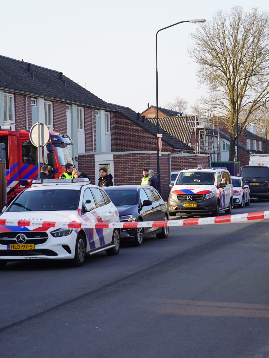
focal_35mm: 97
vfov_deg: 20.2
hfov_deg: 15.2
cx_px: 199
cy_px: 177
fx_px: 1005
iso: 100
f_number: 5.6
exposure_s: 1/100
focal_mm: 66
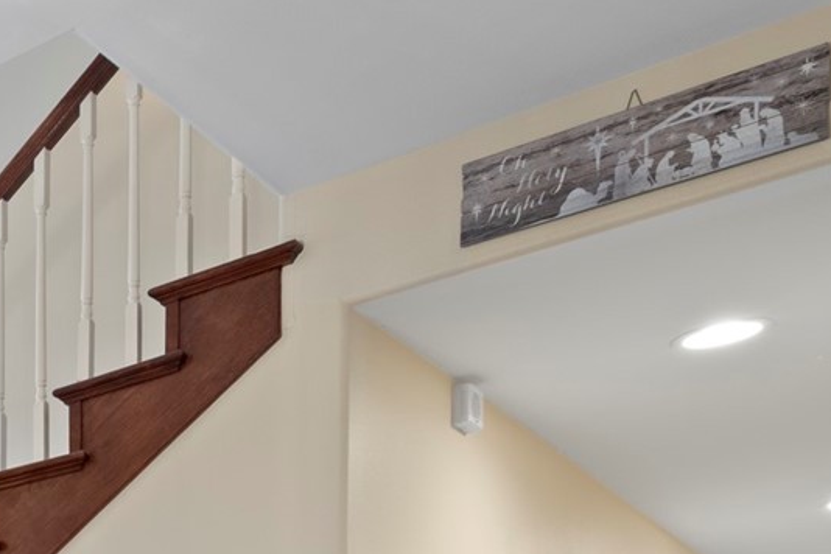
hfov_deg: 23.5
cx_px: -524
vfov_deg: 18.7
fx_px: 1408
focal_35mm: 61
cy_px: 913
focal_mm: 16
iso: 200
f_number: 9
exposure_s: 1.3
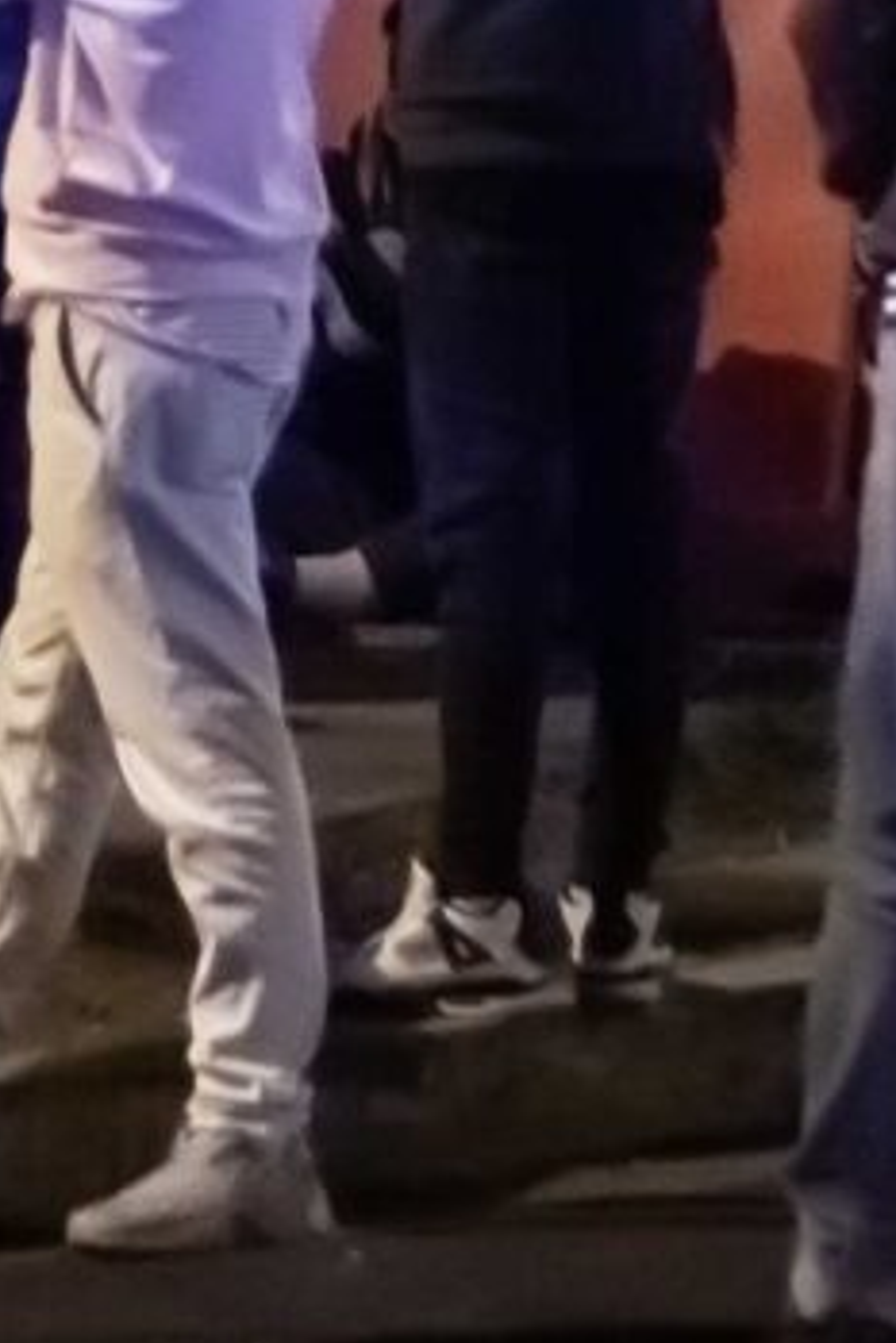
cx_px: -442
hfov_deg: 3.7
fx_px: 13687
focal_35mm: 367
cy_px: -1618
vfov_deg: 5.5
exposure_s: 1/125
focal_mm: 50
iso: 3200
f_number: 1.8
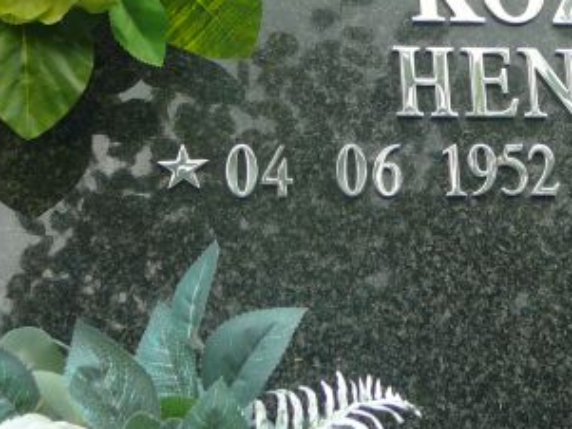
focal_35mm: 100
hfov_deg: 19.3
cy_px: 11
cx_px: 494
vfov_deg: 14.6
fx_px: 1653
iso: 80
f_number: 3.3
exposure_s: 1/200
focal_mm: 7
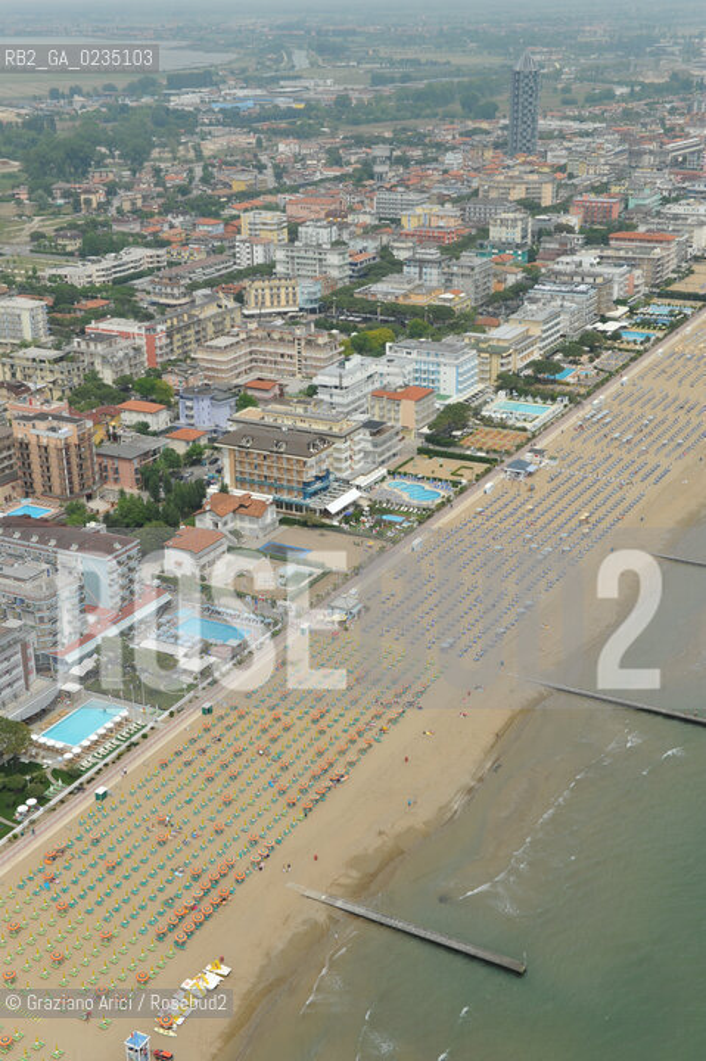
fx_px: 1326
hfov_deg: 29.8
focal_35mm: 45
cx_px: 353
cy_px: 530
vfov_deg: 43.6
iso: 400
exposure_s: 1/1000
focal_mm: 45
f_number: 9
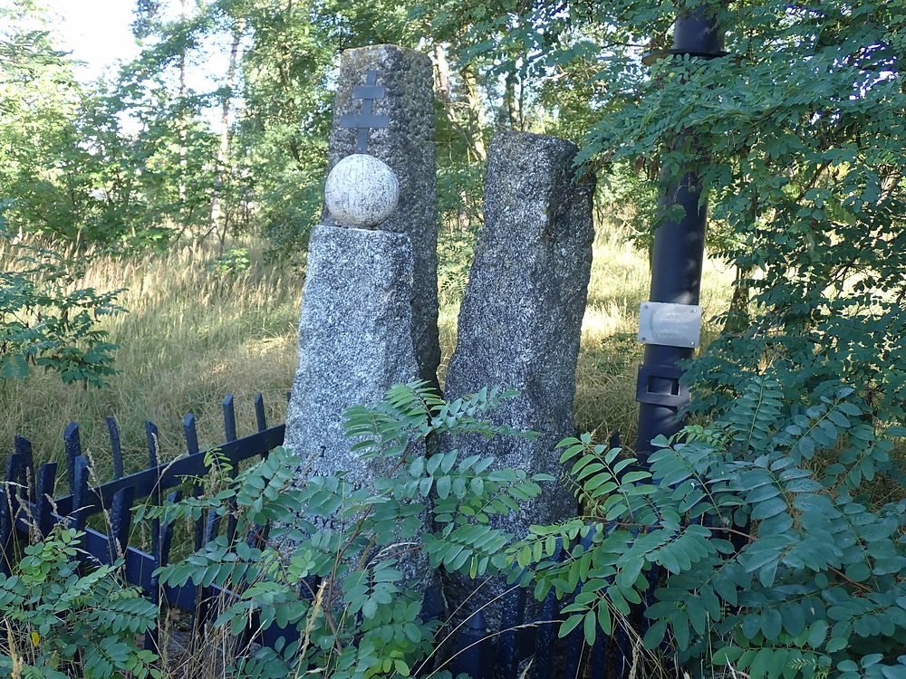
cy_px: 340
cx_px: 453
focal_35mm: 36
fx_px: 942
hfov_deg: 51.4
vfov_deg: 39.7
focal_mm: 6.37
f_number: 2.5
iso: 100
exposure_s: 1/125
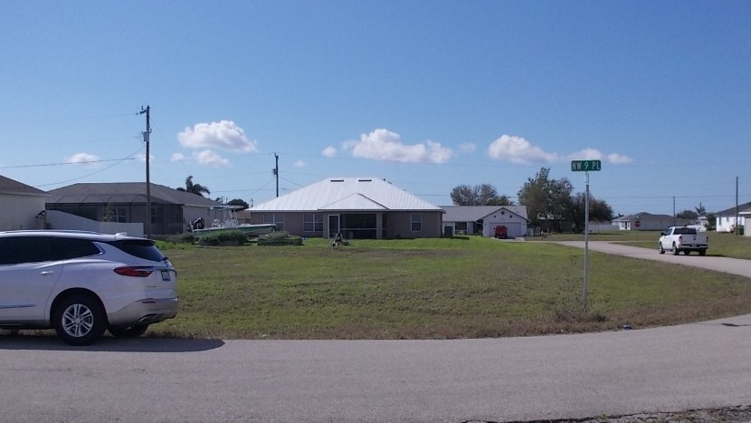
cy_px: 258
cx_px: 413
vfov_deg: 30.3
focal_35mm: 39
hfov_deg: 51.5
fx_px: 777
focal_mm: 4.1
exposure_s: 1/1600
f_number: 3.3
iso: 80
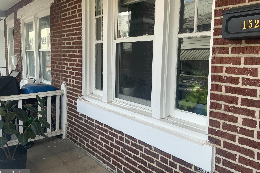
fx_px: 224
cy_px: 80
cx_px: 131
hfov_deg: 60.3
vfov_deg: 42.3
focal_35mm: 31
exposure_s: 1/214
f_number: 1.8
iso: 16
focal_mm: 3
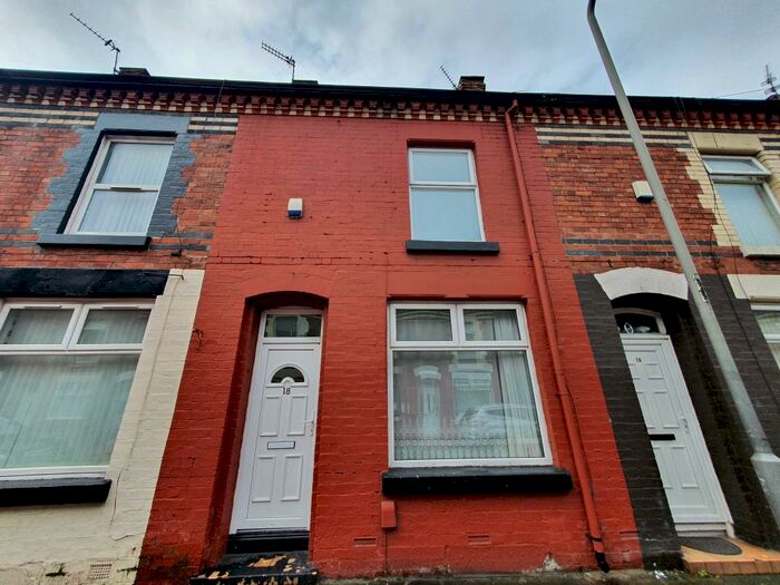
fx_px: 293
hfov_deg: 106.2
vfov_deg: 89.9
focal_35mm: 13
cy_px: 292
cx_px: 390
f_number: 2.2
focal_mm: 1.8
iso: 50
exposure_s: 1/976
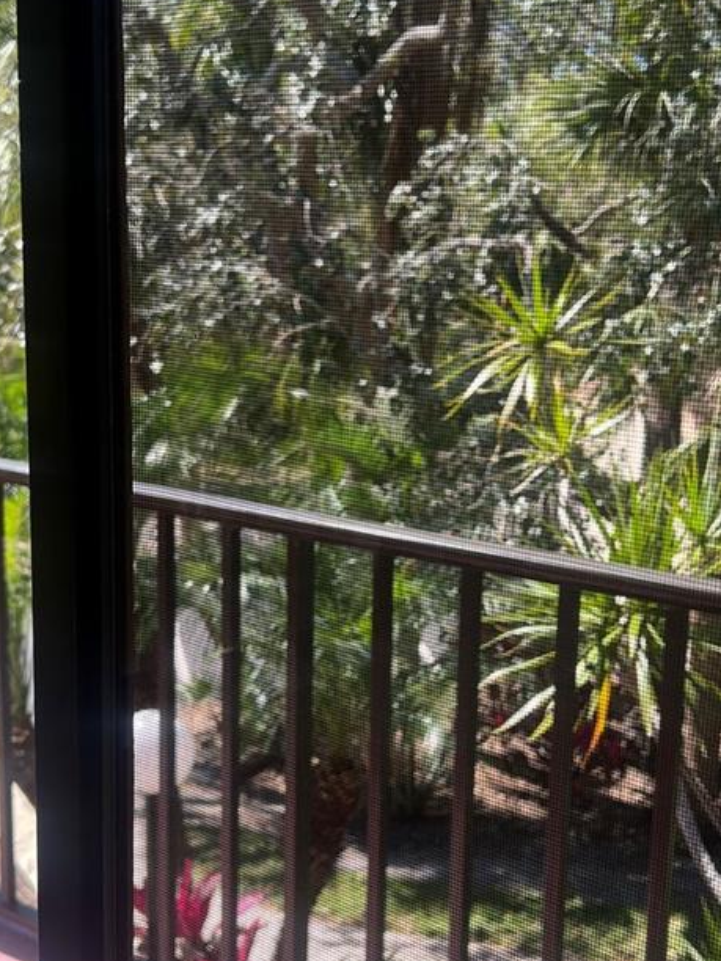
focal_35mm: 51
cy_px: 545
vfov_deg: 37.4
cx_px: 324
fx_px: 1416
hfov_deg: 28.5
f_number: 1.5
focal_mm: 5.7
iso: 50
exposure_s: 1/853
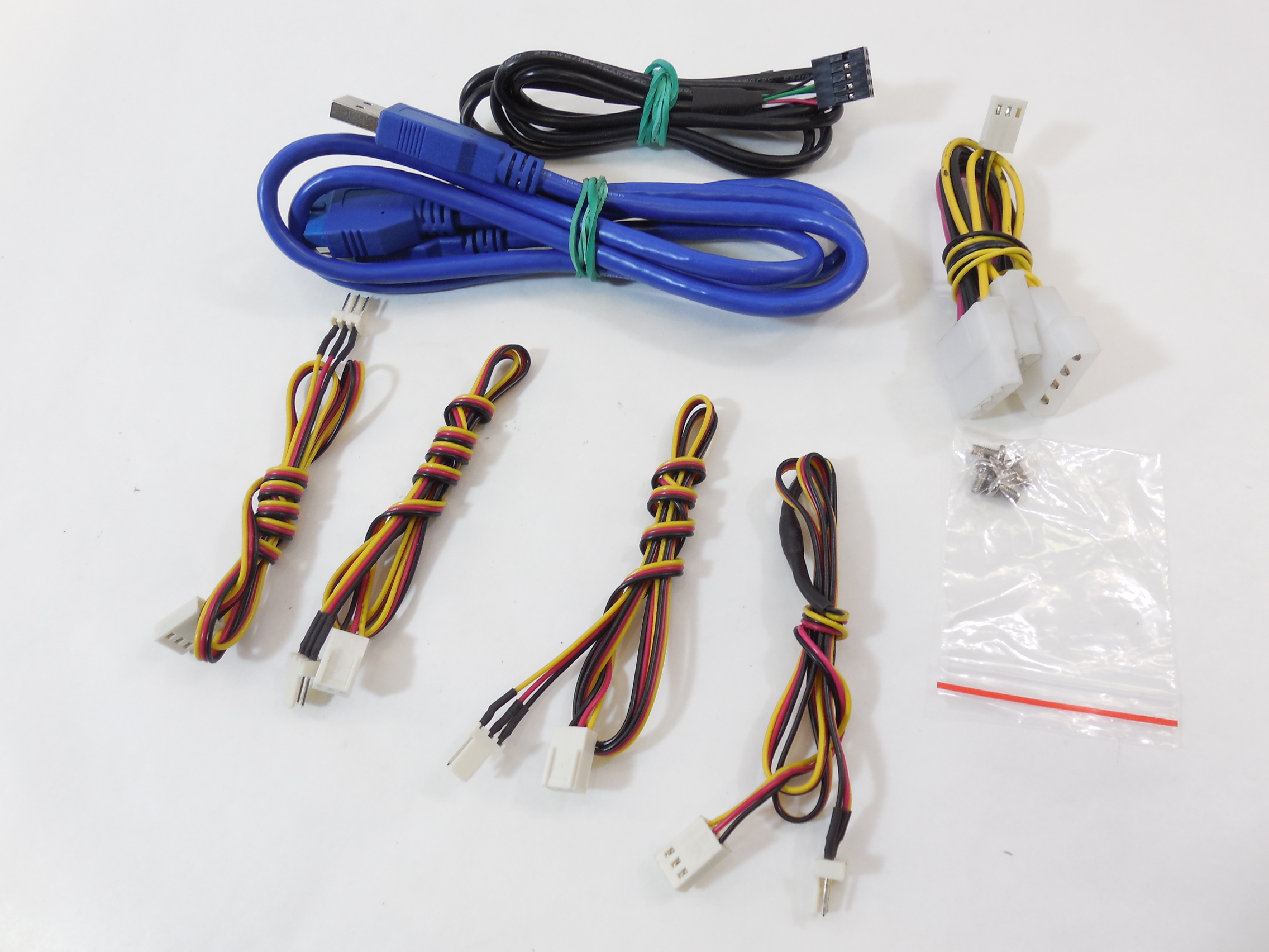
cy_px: 476
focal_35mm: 26
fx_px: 953
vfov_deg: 53.1
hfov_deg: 67.3
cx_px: 634
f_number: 3.5
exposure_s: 1/40
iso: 125
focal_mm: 4.6
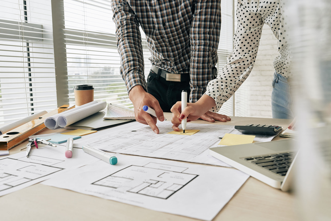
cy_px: 110
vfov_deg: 37.9
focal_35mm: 35
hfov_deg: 54.4
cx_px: 166
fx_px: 322
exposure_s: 1/250
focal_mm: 35
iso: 800
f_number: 8
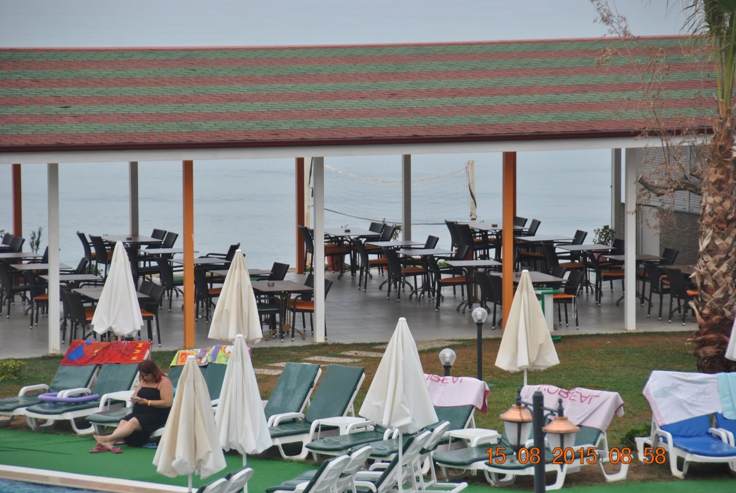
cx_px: 368
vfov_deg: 6.8
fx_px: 4145
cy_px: 246
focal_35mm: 202
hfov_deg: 10.1
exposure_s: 1/500
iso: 250
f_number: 5.6
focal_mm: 135
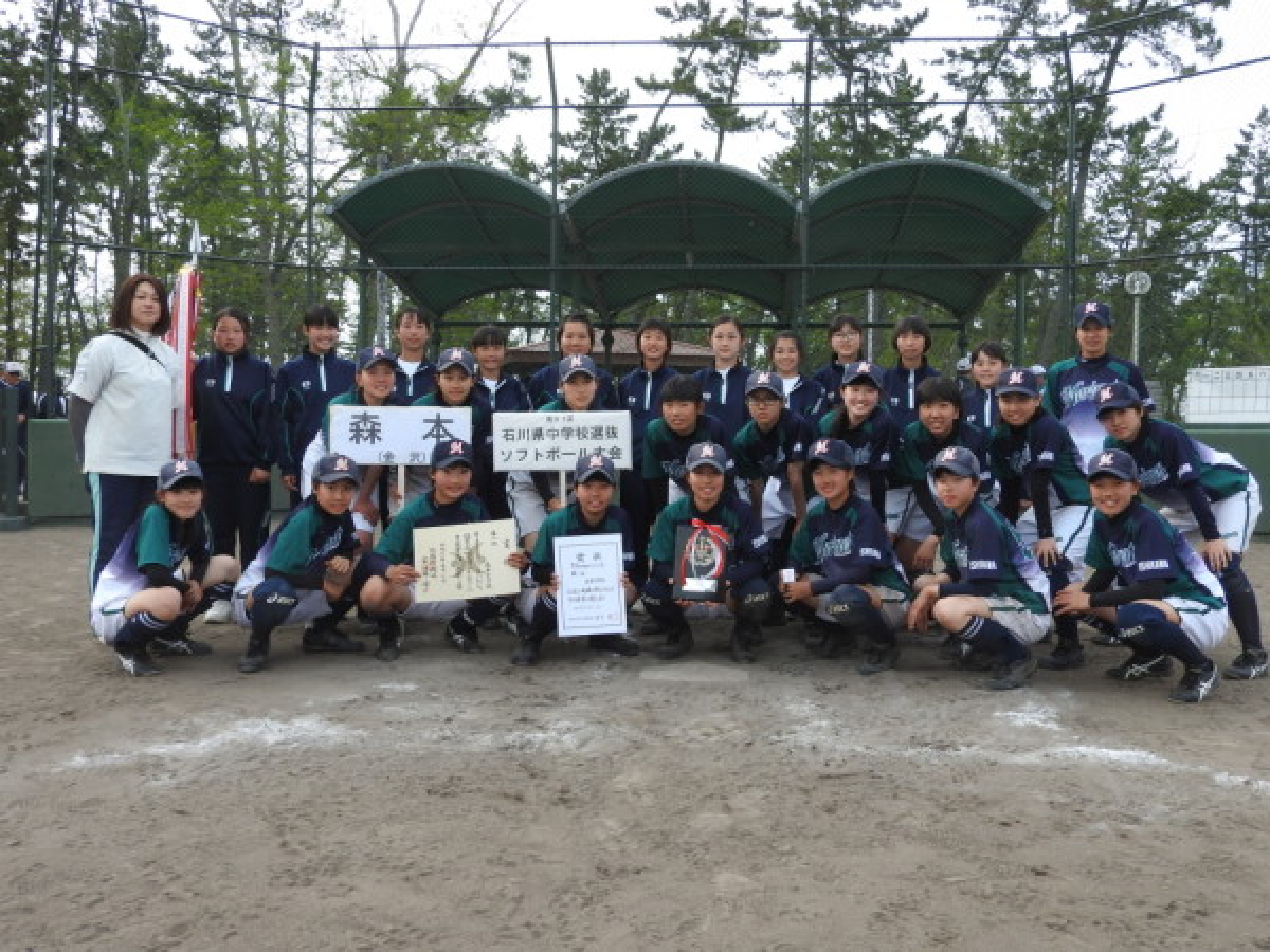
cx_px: 635
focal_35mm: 33
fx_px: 1211
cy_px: 476
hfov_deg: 55.4
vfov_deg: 42.9
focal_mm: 5.9
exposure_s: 1/320
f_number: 3.6
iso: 100
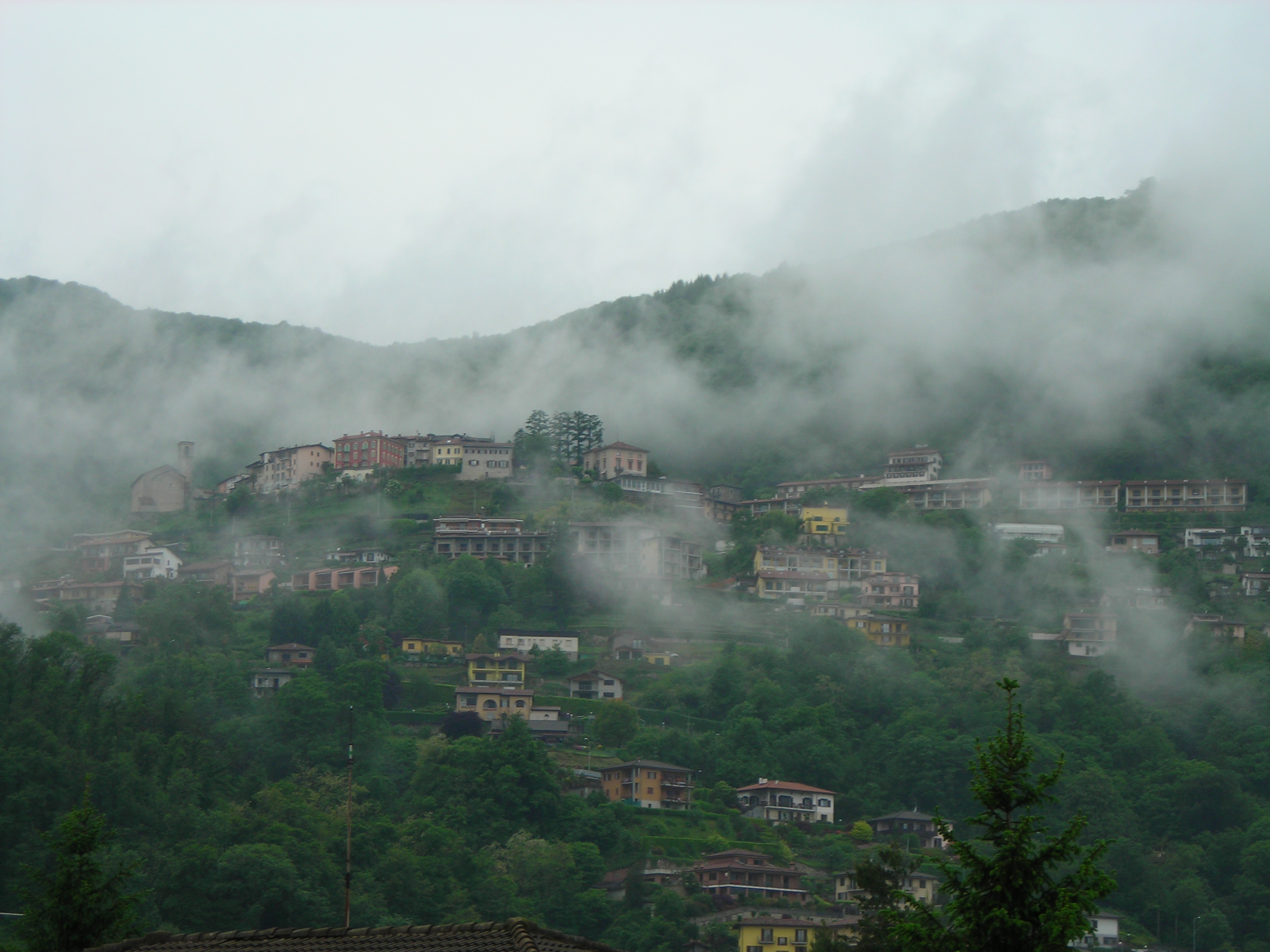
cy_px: 476
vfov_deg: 12.8
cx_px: 635
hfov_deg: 17.0
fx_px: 4256
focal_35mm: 116
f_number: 5.3
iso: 50
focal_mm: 19.2
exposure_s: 1/267
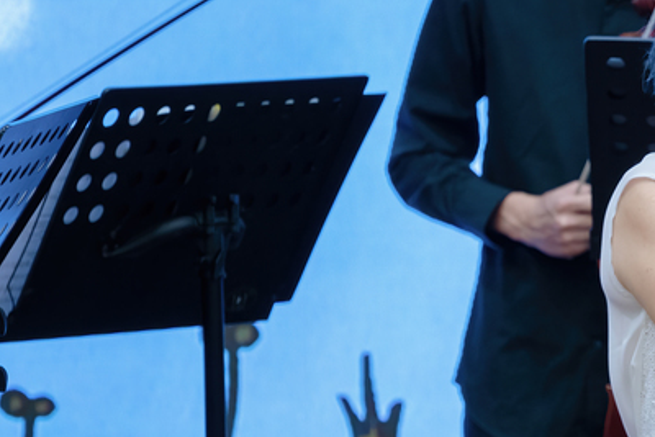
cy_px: 247
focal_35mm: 600
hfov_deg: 3.4
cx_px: 899
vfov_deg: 2.3
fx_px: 10920
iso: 1000
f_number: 4
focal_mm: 200
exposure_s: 1/160
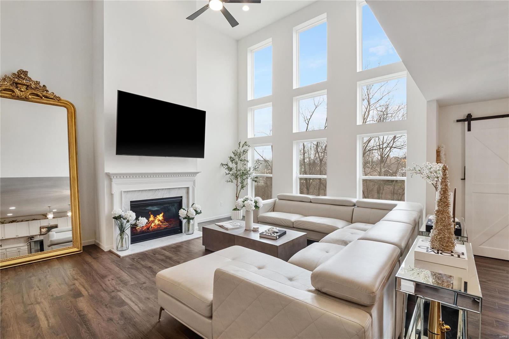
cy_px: 170
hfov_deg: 96.7
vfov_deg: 73.7
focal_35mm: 16
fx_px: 226
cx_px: 254
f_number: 8
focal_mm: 8
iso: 400
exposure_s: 1/6
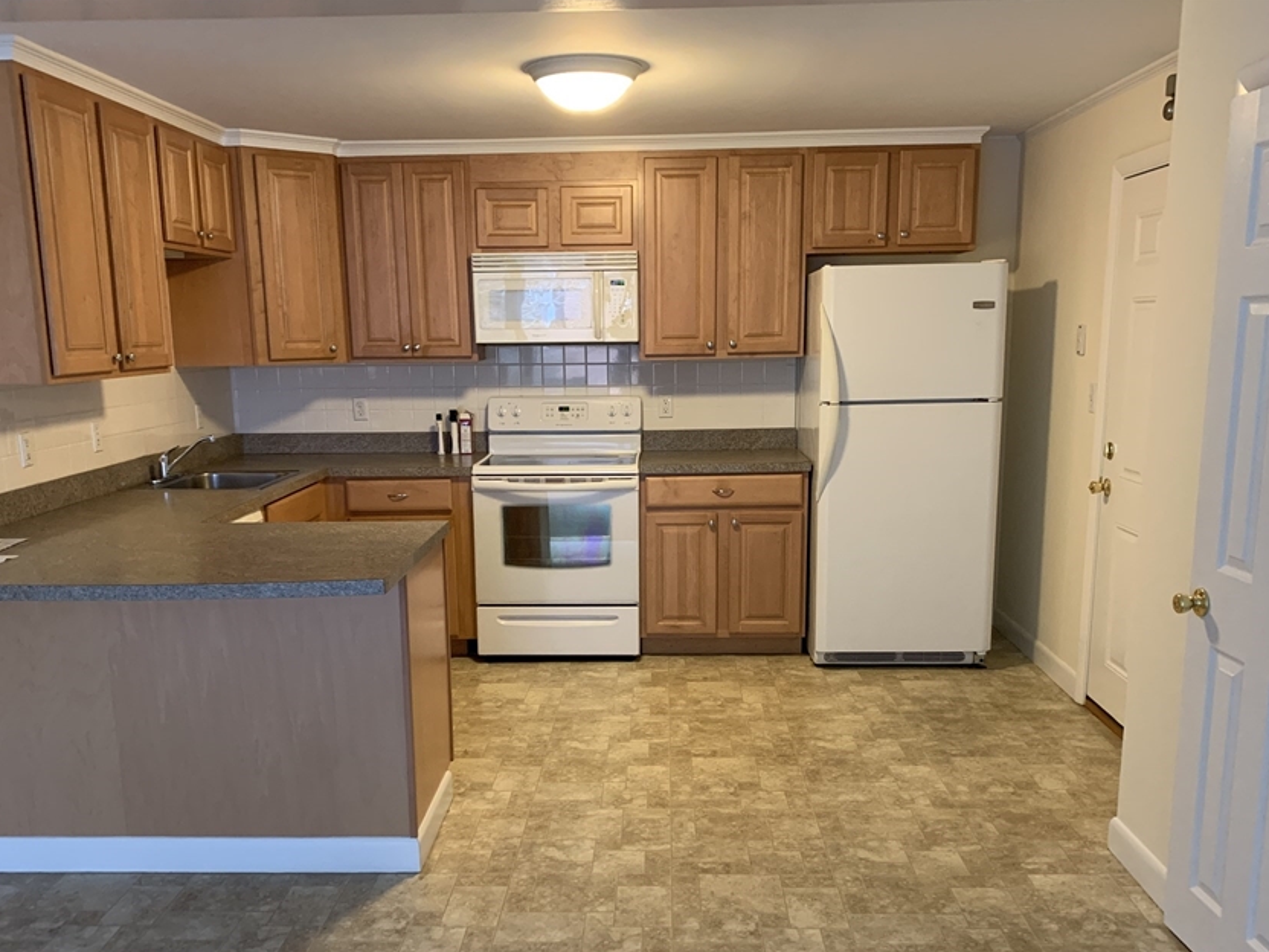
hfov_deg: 56.8
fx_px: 1173
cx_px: 630
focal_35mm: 32
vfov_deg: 43.9
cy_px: 583
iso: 320
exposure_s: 1/40
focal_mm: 4.25
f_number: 1.8
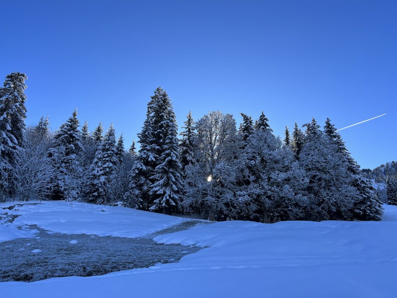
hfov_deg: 67.3
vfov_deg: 53.1
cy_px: 149
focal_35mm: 26
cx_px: 198
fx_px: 298
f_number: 1.5
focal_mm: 5.7
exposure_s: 1/2571
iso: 50
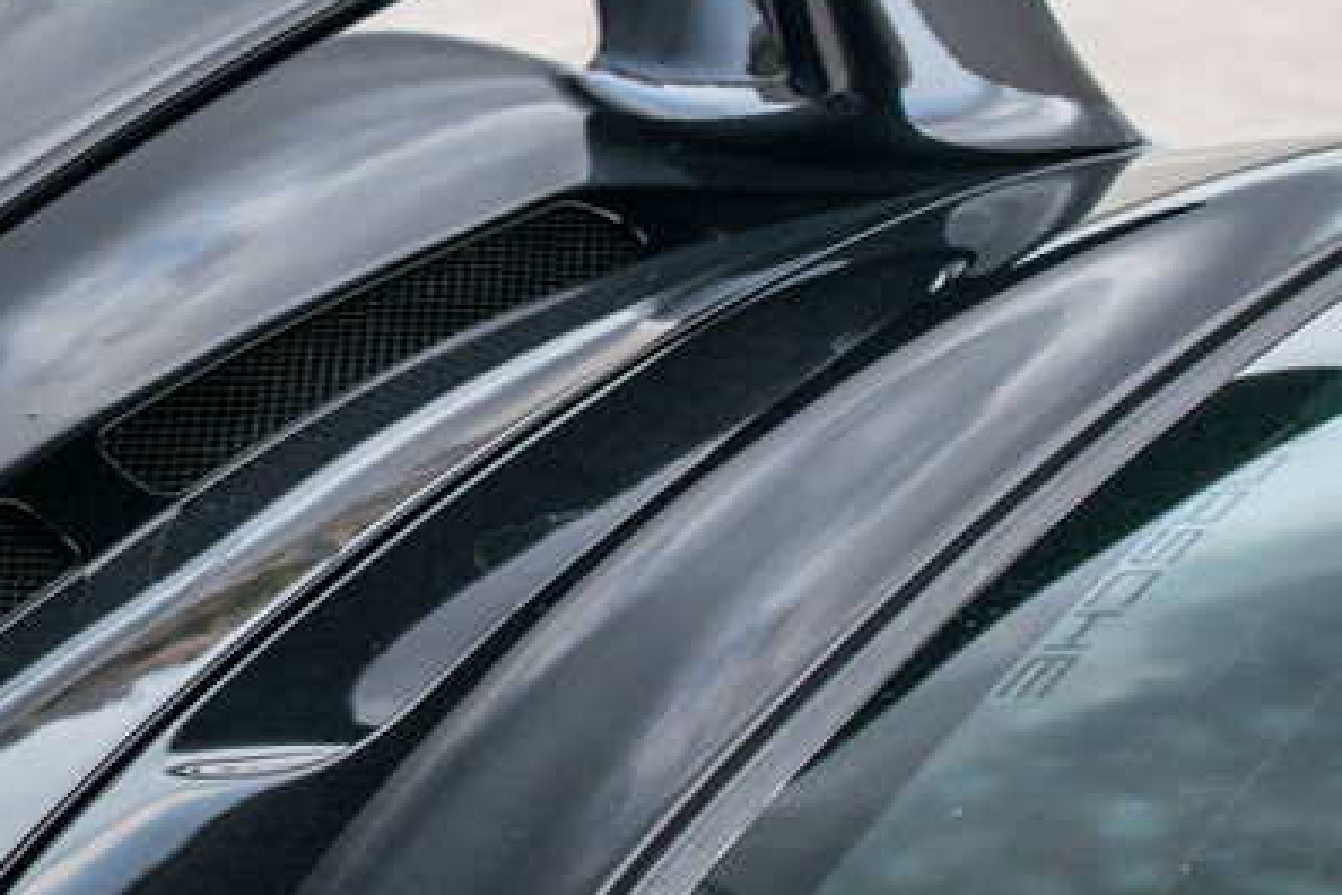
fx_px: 4920
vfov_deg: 10.4
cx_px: -176
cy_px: 161
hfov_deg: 15.1
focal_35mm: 132
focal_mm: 34
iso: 400
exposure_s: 1/160
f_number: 6.3
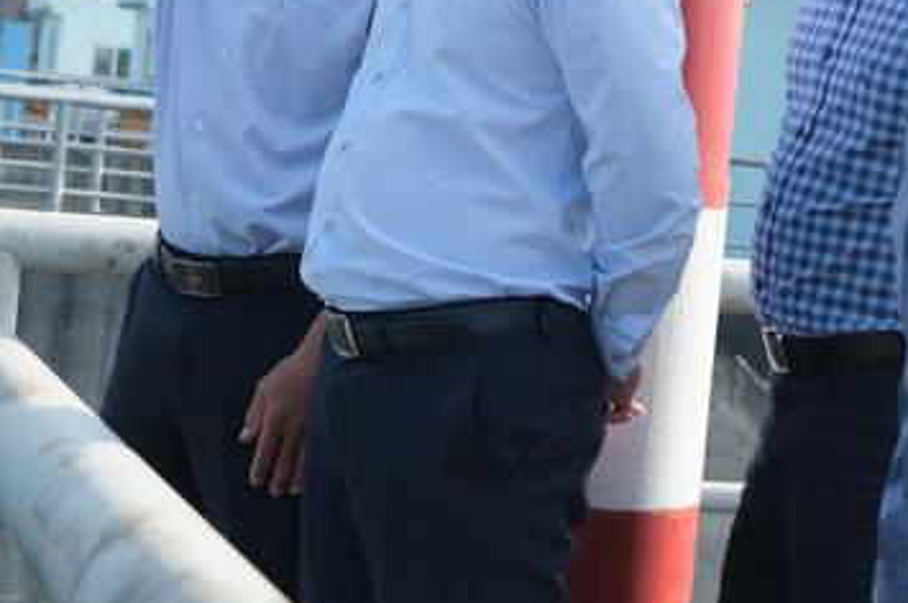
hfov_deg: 23.1
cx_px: 407
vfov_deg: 15.2
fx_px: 2217
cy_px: -6
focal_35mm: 88
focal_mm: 26
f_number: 4
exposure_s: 1/850
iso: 320
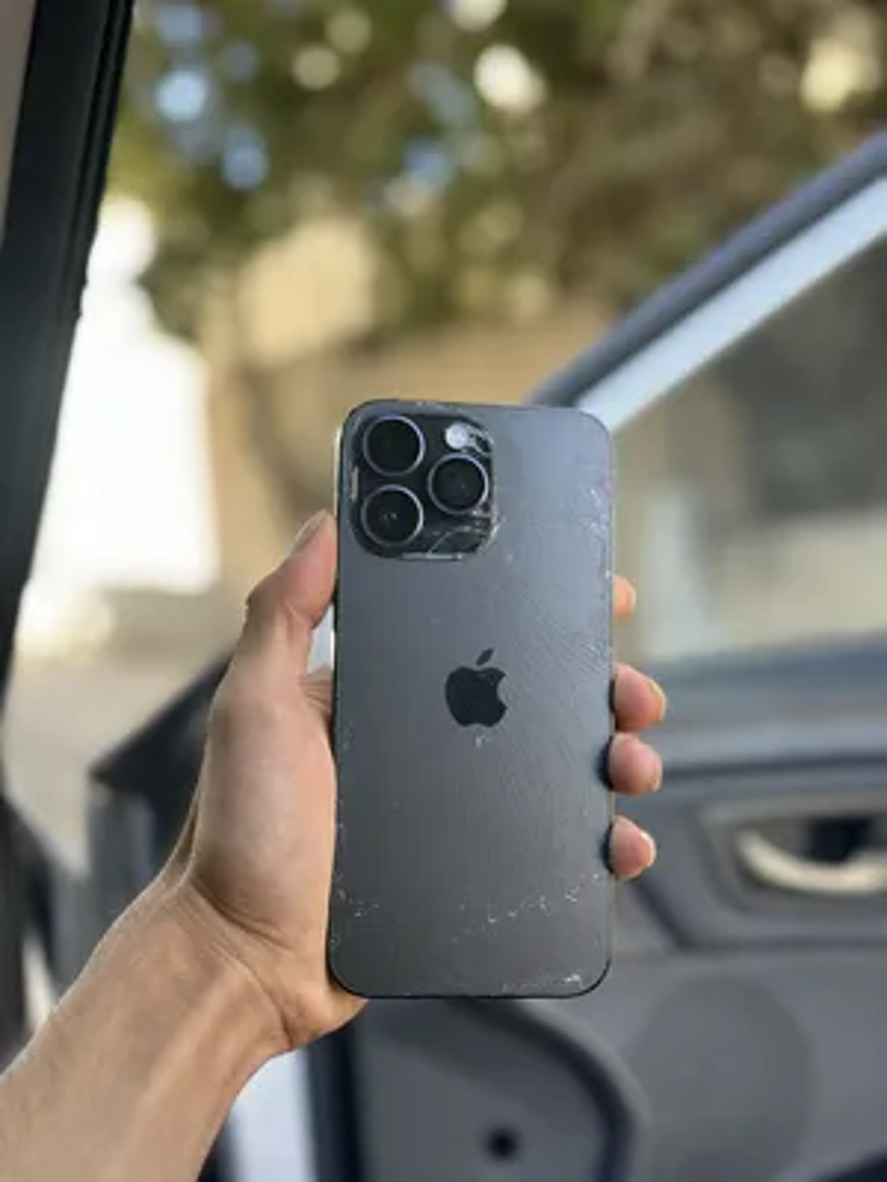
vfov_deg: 39.7
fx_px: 1640
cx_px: 444
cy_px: 591
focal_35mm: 48
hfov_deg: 30.3
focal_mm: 6.86
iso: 64
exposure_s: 1/144
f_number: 1.78
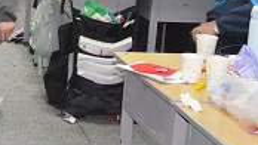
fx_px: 814
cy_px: -20
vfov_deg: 10.1
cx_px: -182
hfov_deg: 15.8
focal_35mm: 119
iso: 5000
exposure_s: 1/60
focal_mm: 22
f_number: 8
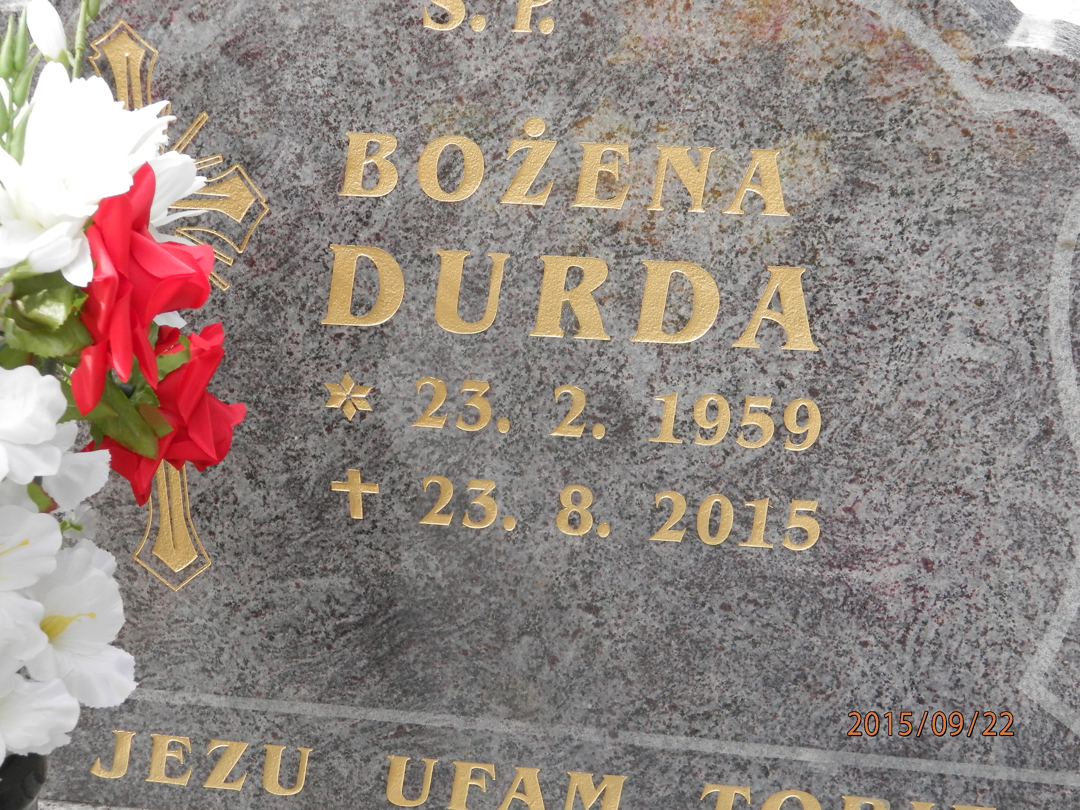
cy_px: 405
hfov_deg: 18.5
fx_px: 3307
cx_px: 540
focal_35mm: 106
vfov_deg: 14.0
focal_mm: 19
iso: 125
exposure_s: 1/160
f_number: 4.5
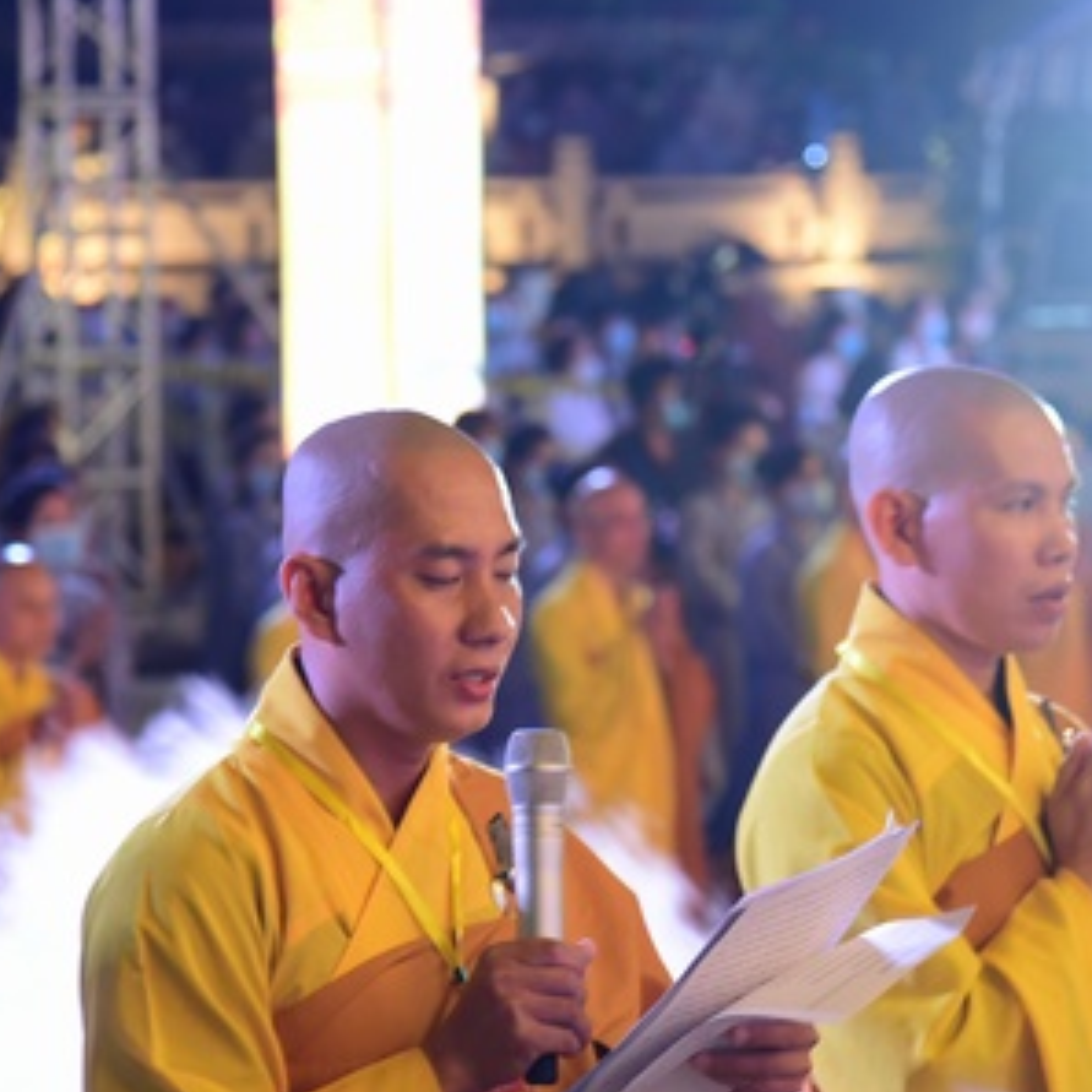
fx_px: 5639
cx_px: 581
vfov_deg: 11.1
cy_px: 552
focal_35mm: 158
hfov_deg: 11.1
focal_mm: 85
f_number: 4
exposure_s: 1/20
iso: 2000
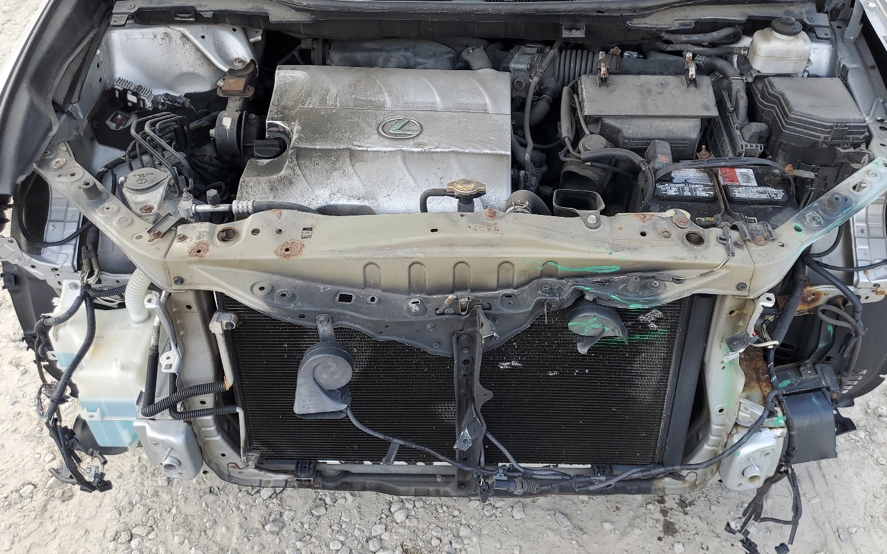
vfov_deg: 39.0
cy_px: 188
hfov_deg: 59.6
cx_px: 471
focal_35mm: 32
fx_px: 773
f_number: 1.5
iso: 50
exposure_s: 1/370
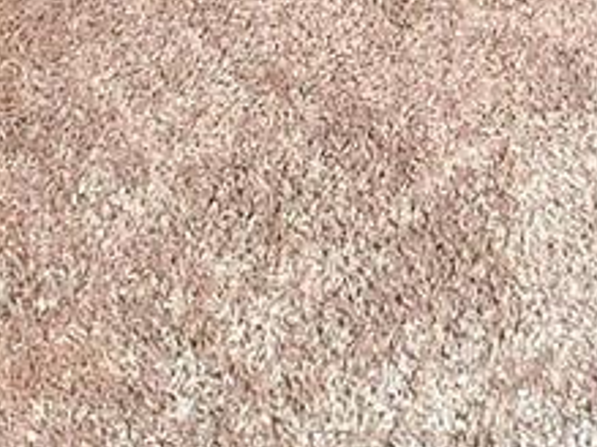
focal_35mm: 95
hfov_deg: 20.4
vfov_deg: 10.1
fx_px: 1638
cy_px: -987
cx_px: 502
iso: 320
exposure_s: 1/120
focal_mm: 2.2
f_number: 1.9
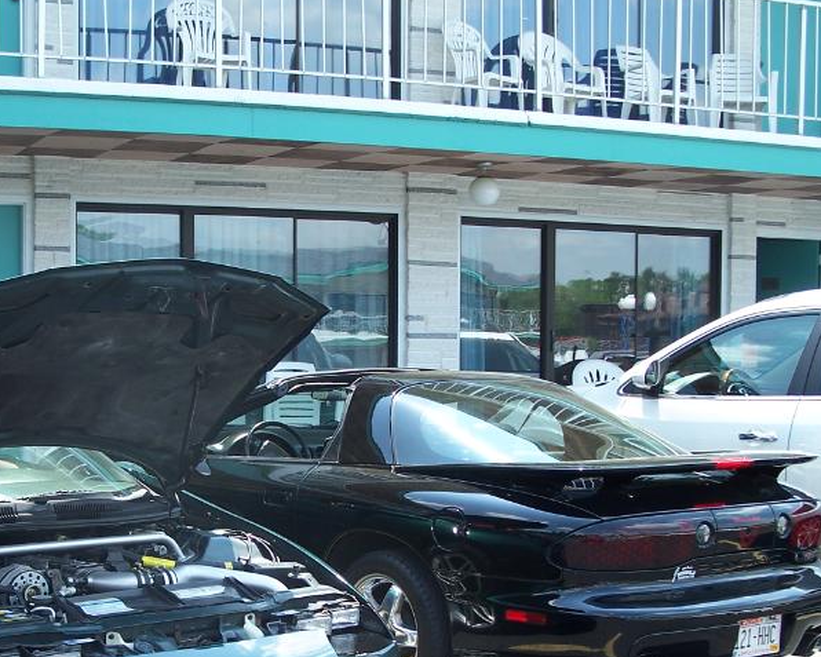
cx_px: 233
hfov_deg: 30.1
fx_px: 1507
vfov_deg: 24.3
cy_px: 490
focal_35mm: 62
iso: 64
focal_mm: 7.8
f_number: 2.8
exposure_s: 1/200
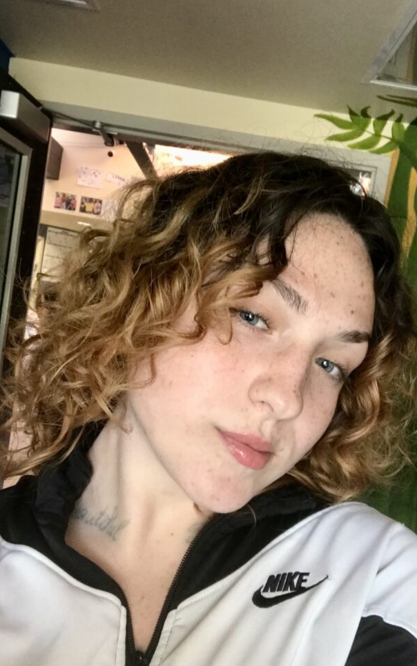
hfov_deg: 35.3
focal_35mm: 36
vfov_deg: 54.0
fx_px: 654
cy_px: 350
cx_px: 235
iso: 125
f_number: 2.2
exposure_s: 1/30
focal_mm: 2.87
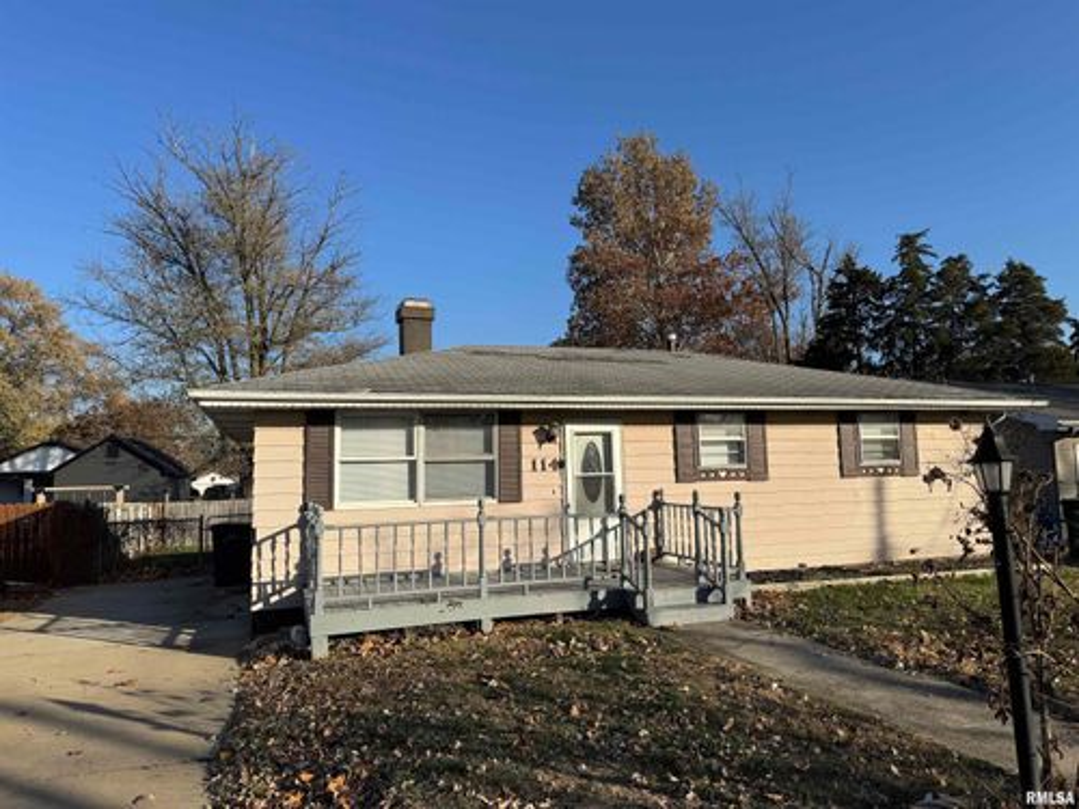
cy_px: 404
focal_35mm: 24
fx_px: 748
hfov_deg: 71.6
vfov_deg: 56.8
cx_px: 540
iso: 80
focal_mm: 6.76
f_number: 1.78
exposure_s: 1/4950
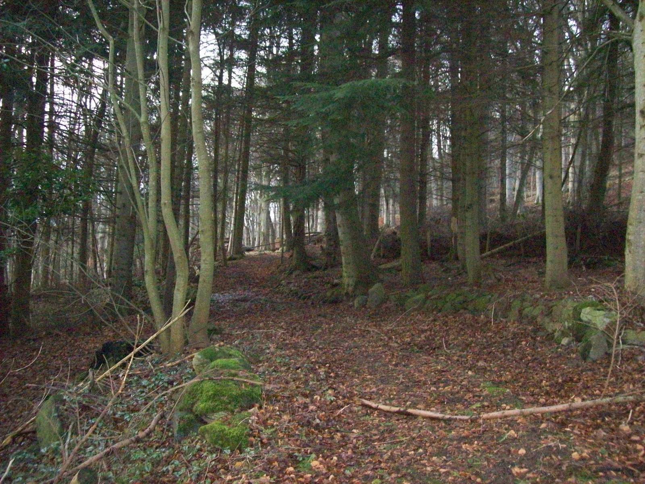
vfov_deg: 39.7
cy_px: 242
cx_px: 322
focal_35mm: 36
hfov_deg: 51.4
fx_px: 671
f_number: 2.7
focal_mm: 6
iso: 800
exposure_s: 1/128
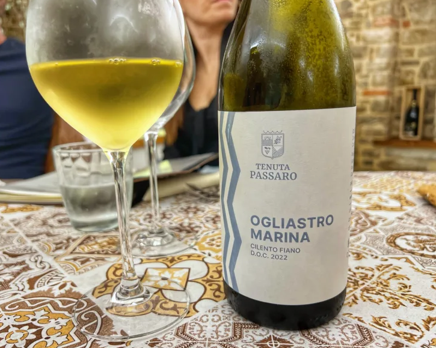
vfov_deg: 51.5
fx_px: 361
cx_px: 196
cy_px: 175
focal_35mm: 28
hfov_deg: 62.1
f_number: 1.5
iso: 160
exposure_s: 1/50
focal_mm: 5.7
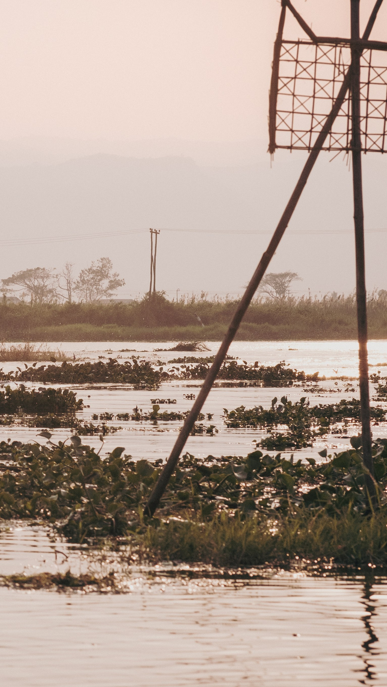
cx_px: -81
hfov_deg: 6.0
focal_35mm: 202
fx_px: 3684
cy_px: 342
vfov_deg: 10.7
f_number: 5.6
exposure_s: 1/2000
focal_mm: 85
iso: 1600
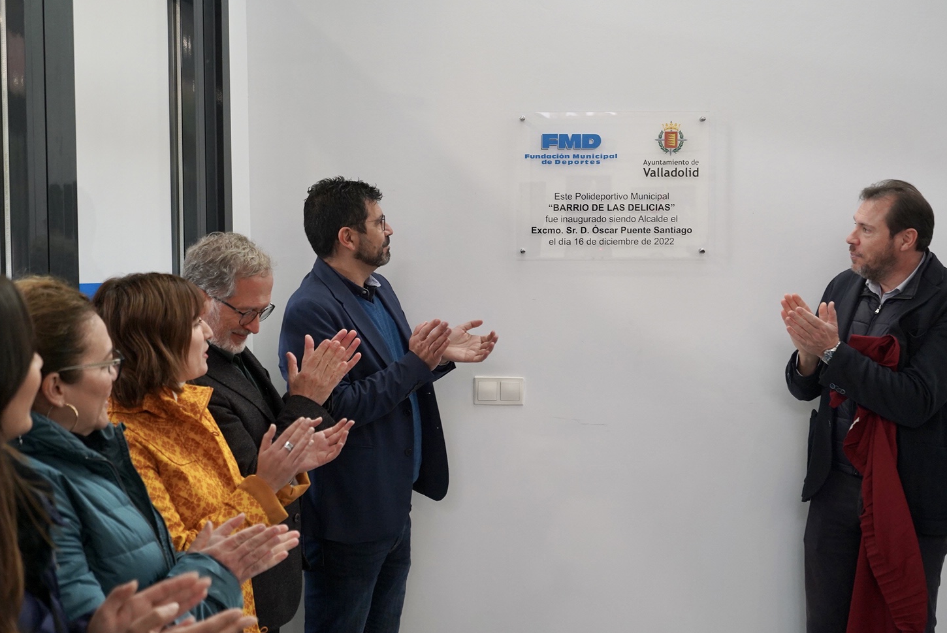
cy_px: 316
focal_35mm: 39
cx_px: 507
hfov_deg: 49.5
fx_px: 1027
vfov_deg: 34.3
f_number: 4
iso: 2000
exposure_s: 1/160
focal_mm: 35
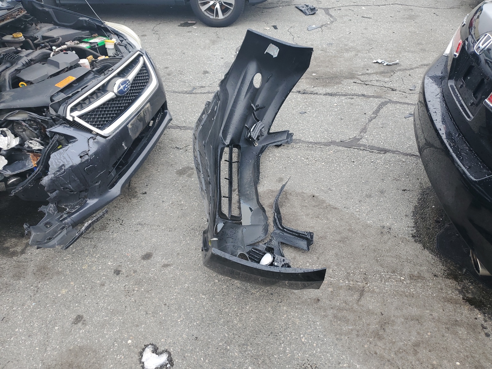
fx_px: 370
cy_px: 184
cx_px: 246
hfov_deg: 67.3
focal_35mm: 26
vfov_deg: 53.1
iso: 50
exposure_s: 1/385
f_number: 1.5
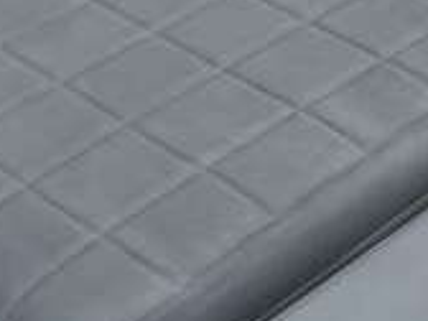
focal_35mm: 124
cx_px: 492
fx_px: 1533
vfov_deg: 11.9
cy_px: 20
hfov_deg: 15.4
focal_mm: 5.1
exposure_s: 1/1163
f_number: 1.6
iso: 50
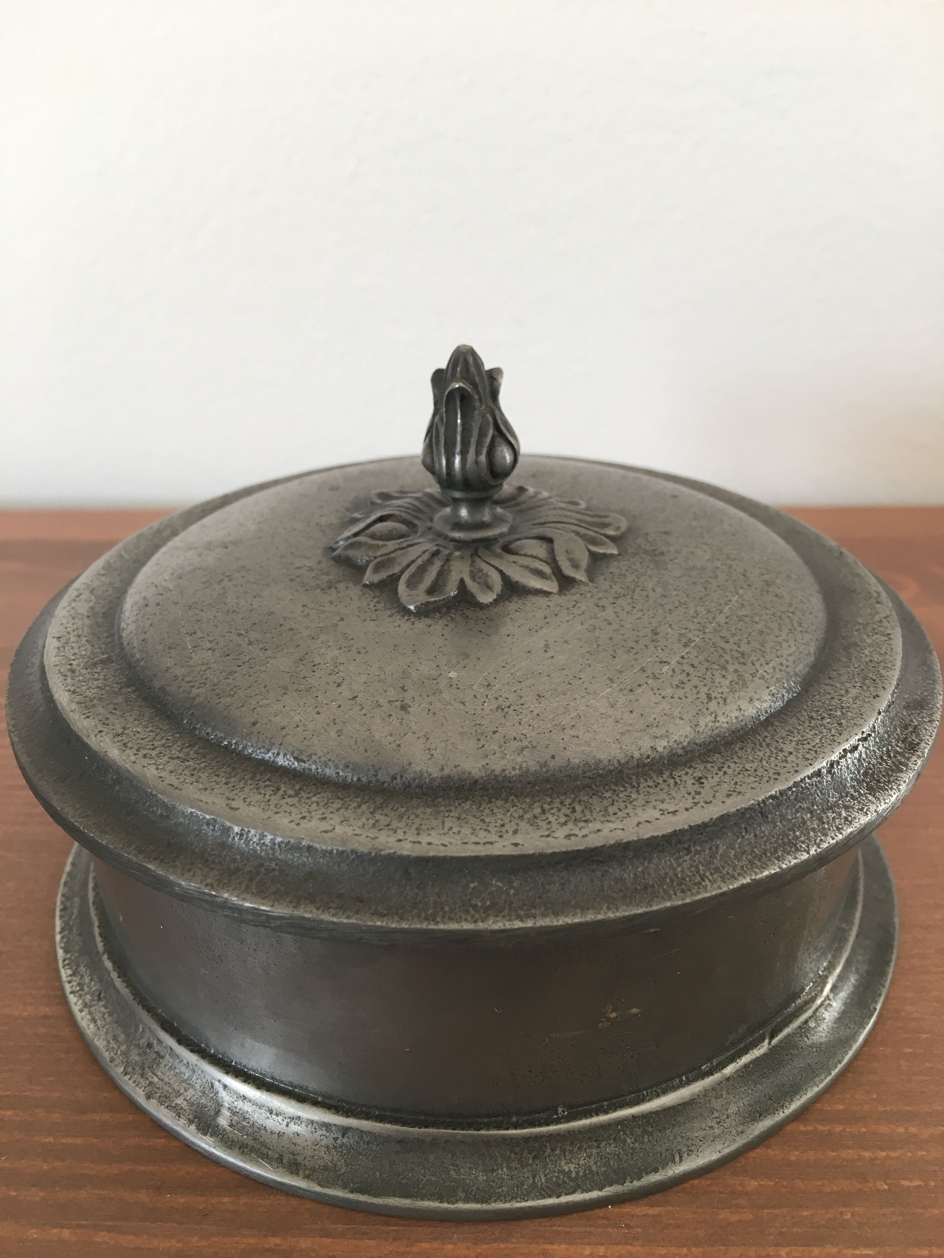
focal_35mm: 29
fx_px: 1054
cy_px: 629
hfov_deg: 48.2
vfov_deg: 61.7
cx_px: 472
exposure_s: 1/33
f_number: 2.2
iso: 80
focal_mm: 4.15
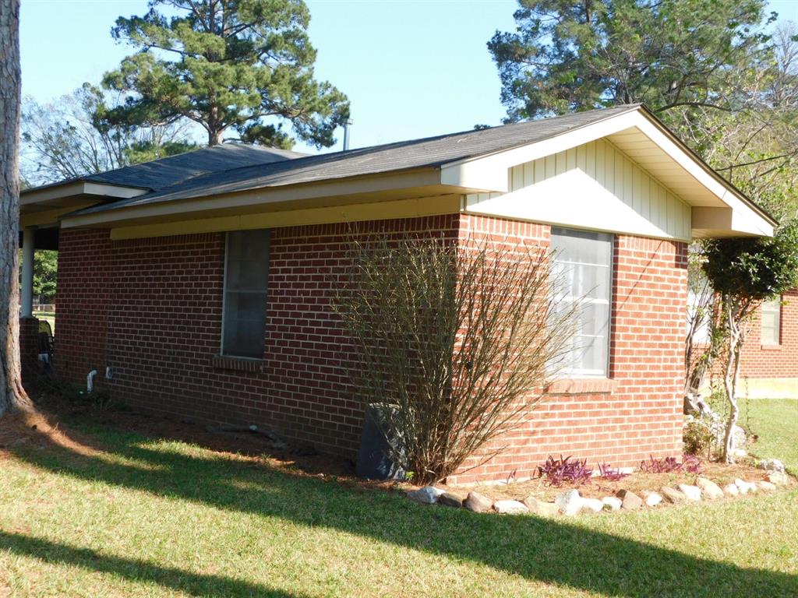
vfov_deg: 32.2
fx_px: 1037
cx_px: 399
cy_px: 299
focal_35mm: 45
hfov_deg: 42.1
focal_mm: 8
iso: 125
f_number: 3.7
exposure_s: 1/320
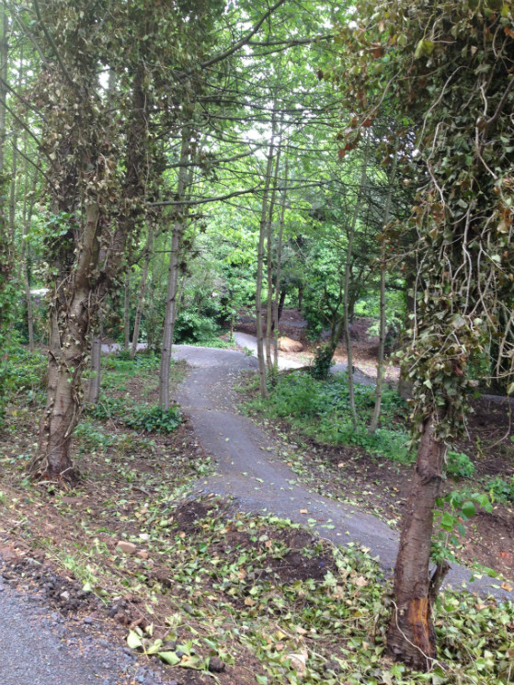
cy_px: 342
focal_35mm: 35
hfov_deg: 40.7
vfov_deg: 52.6
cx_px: 257
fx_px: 693
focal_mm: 4.28
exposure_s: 1/60
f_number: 2.4
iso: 50
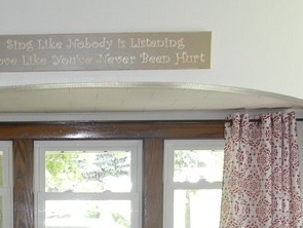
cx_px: 44
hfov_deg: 18.6
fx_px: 911
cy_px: 348
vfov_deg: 13.4
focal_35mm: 104
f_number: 3.5
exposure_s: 1/35.6
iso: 198
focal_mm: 5.4
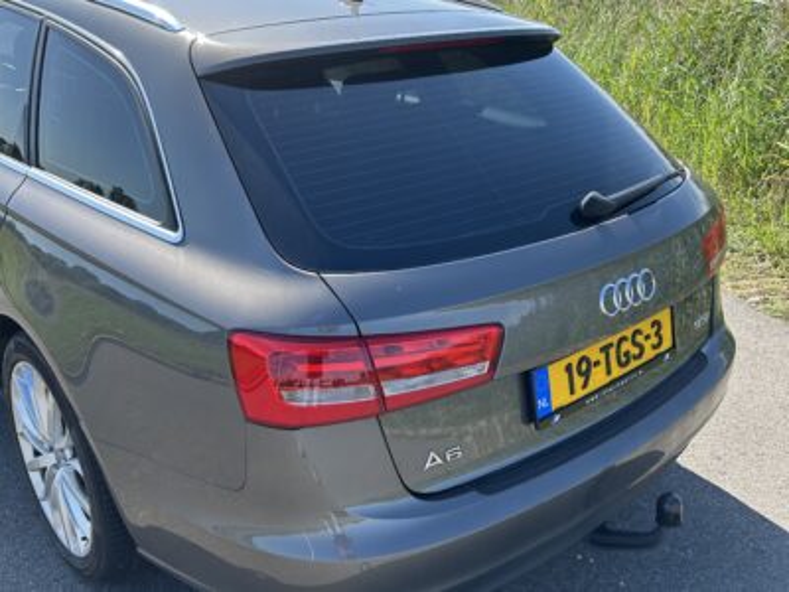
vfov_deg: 53.1
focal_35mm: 26
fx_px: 593
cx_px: 394
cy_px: 296
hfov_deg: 67.3
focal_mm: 5.7
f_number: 1.5
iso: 50
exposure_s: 1/1209
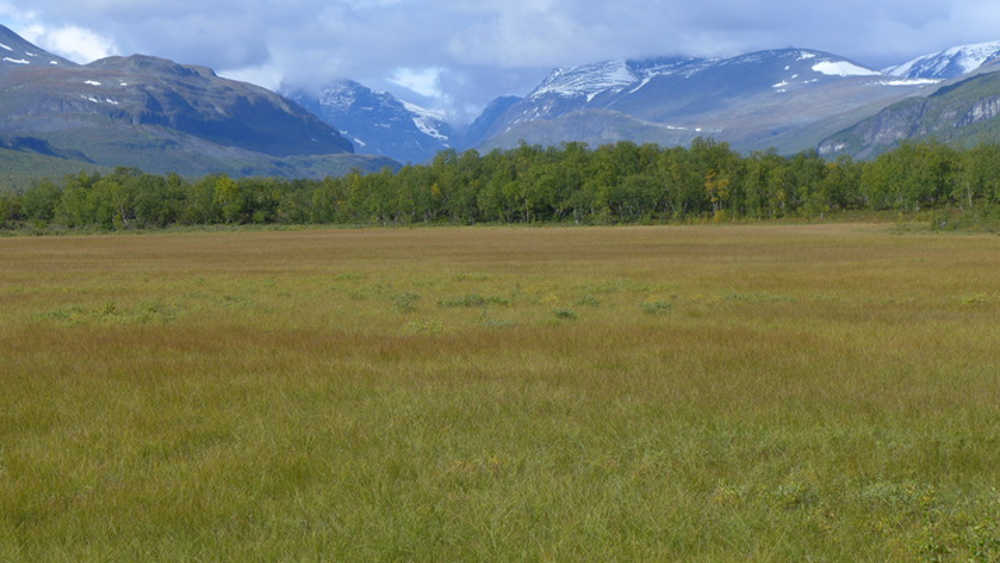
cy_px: 244
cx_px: 501
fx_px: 2520
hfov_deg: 22.4
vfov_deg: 12.7
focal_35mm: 95
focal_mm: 17.7
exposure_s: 1/1600
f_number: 3.2
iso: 80
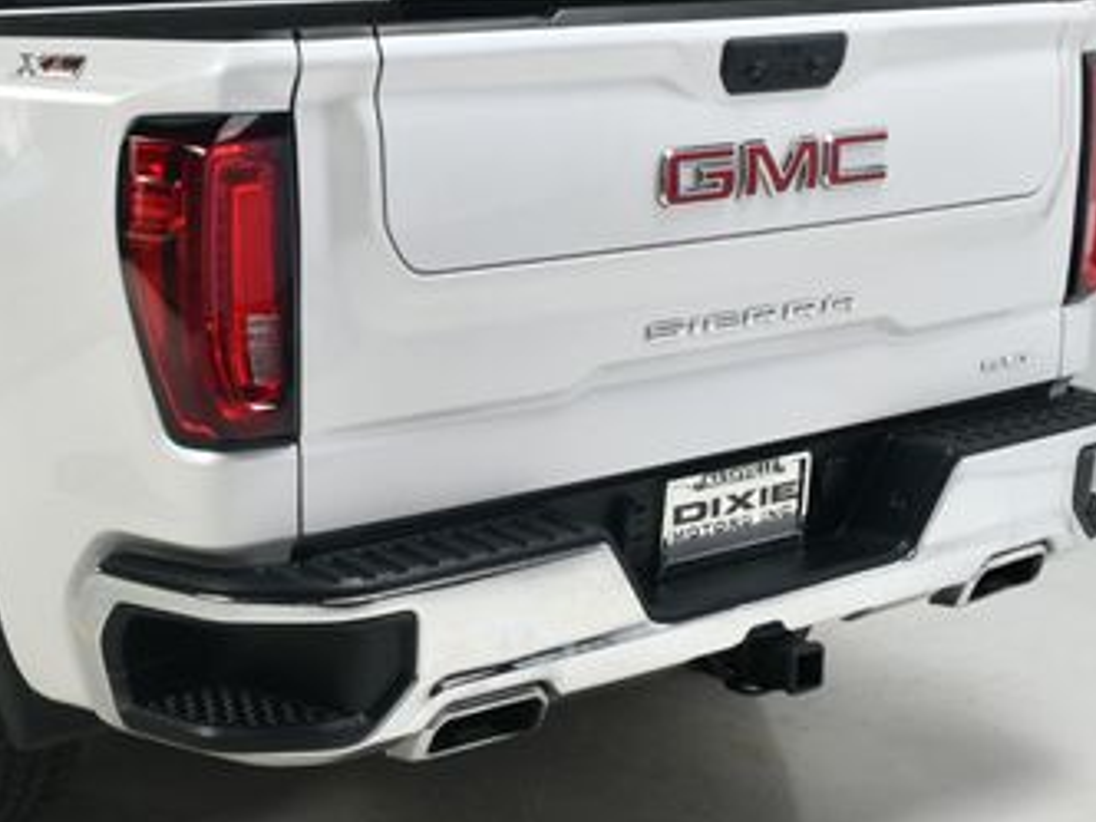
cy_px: 373
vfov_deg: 23.3
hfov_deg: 29.9
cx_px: 201
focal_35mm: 63
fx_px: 1995
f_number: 13
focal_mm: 23
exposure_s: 1/160
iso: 100
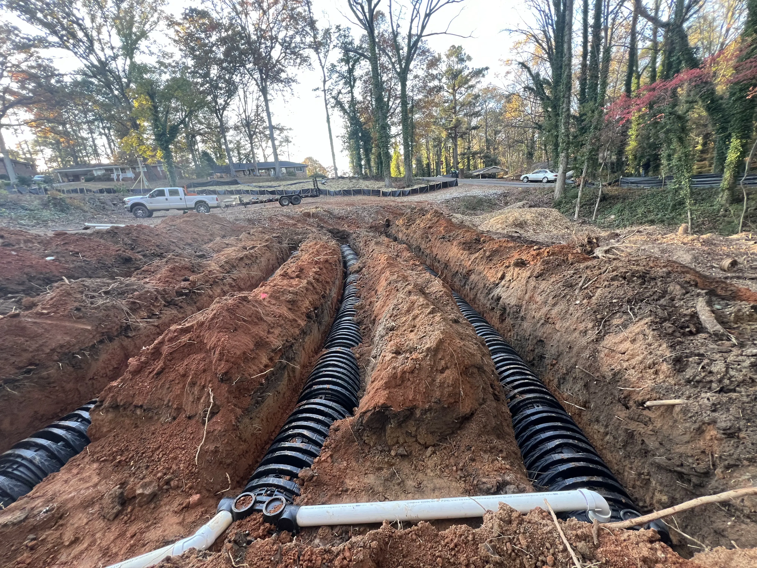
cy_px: 284
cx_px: 378
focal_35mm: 13
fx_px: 284
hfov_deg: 106.2
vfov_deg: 89.9
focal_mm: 1.57
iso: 125
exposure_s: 1/99
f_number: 1.8
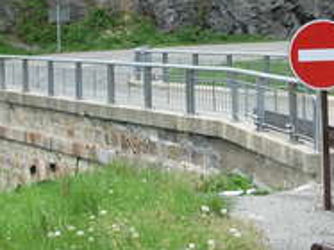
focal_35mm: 122
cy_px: 12
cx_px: 220
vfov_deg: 12.0
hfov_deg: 16.1
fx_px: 1176
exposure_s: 1/322
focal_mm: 6.3
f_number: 2.9
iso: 79
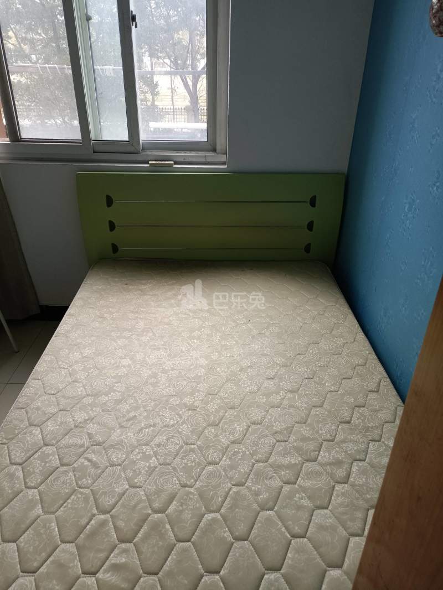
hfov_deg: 54.9
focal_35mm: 25
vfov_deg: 69.4
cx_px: 222
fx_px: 427
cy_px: 295
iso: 490
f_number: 1.89
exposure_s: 1/100
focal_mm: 4.71
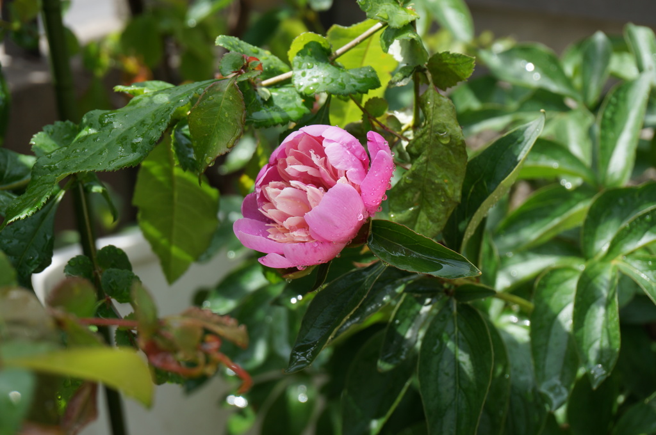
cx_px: 328
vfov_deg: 18.1
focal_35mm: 75
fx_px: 1365
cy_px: 218
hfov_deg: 27.0
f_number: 7.1
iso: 100
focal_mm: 50
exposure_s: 1/125
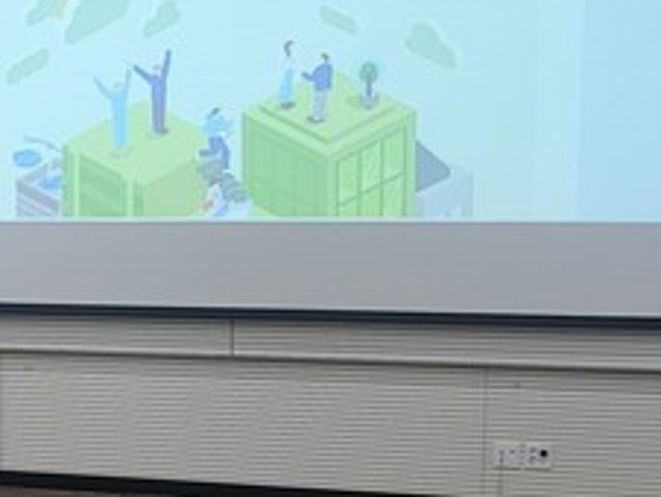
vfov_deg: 14.0
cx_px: -398
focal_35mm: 106
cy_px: 310
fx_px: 2026
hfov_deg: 16.5
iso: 200
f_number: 1.8
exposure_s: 1/60
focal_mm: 7
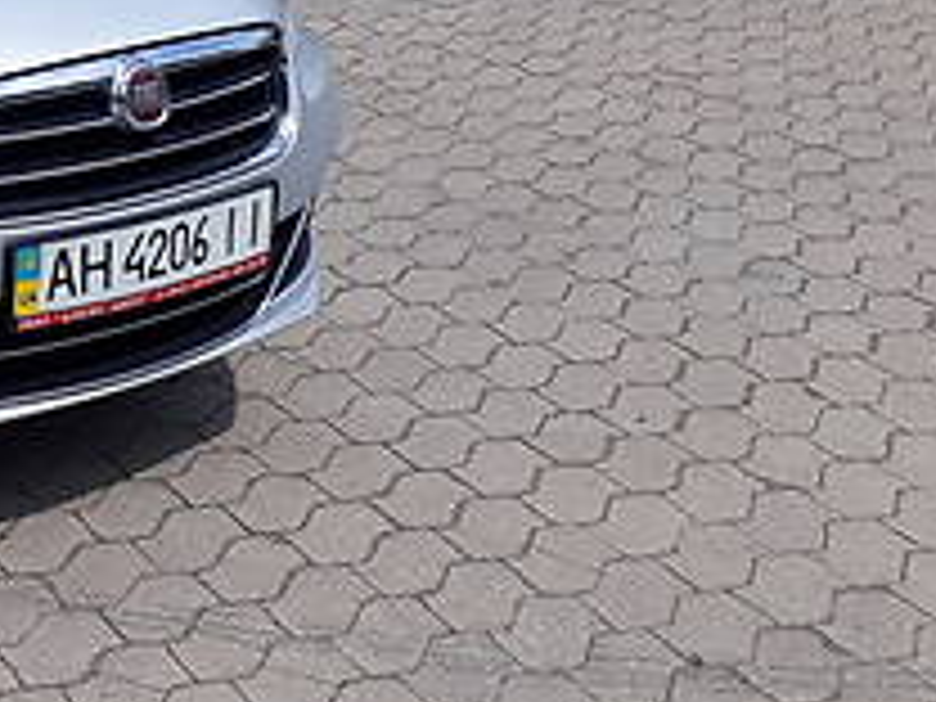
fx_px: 2244
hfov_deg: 20.1
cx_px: -486
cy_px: 50
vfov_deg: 17.5
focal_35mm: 83
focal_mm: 3.6
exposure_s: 1/1845
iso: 40
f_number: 1.9
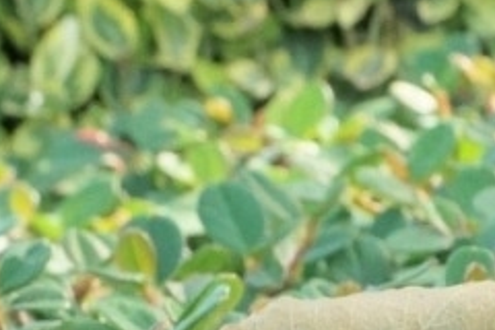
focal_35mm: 173
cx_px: 627
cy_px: 765
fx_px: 2379
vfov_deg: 7.5
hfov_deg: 11.6
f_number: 13
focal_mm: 18
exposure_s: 1/60
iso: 1600
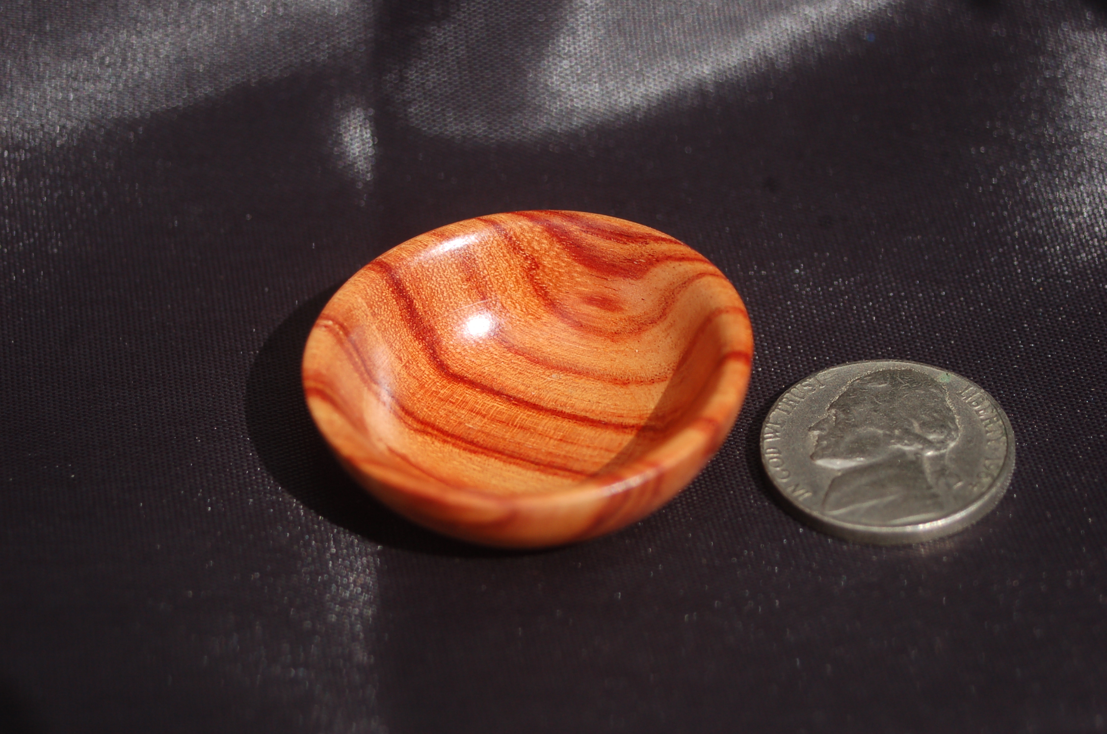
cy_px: 367
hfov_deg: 17.1
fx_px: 3684
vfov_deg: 11.4
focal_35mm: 120
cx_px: 554
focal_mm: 80
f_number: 8
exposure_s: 1/640
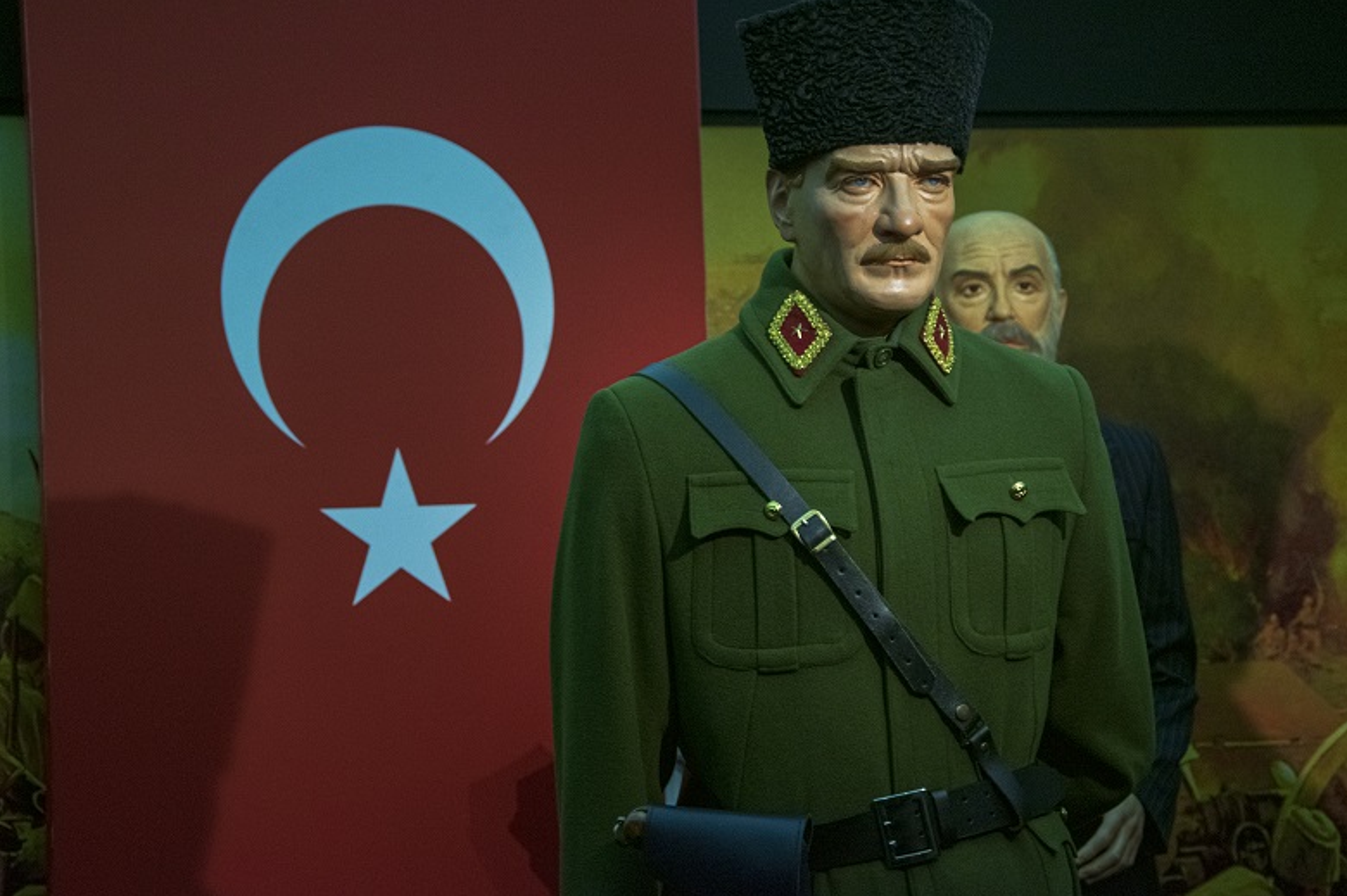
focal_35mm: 85
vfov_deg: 16.1
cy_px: 420
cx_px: 665
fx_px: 3178
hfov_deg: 23.9
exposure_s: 1/80
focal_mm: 52
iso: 560
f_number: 5
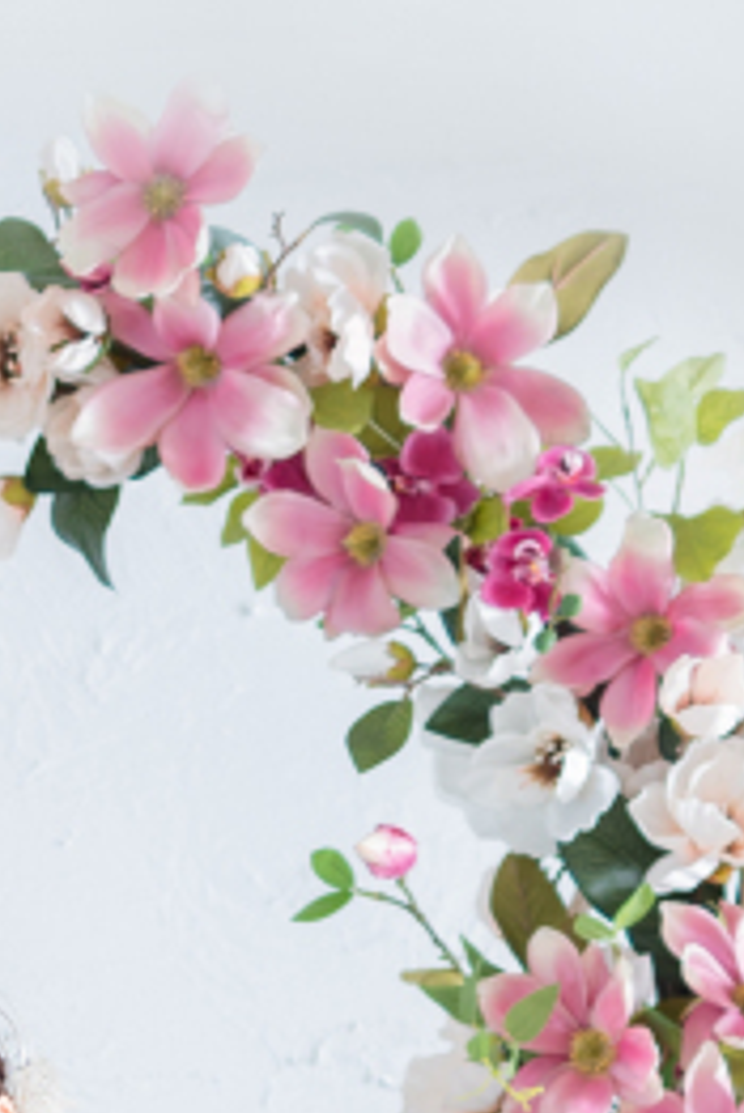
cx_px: -561
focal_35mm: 229
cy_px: 1878
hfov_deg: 5.9
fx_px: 7089
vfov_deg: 8.7
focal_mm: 50
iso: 500
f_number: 2
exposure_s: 1/160
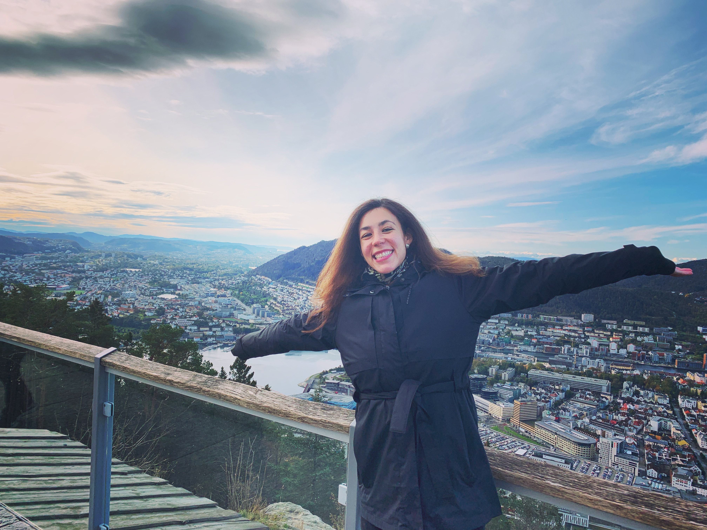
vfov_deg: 53.1
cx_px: 354
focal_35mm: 26
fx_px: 531
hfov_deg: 67.3
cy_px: 265
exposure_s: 1/1634
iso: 25
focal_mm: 4.25
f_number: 1.8
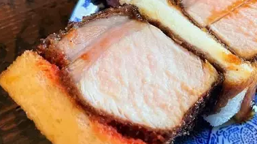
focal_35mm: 45
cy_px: 33
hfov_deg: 43.6
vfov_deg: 26.1
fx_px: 306
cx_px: 201
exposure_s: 1/60
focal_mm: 4.2
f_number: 1.6
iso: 250
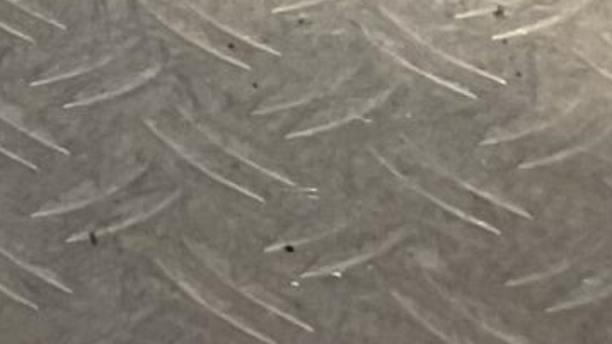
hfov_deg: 7.7
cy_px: -1192
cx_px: -1534
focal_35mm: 225
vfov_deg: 4.7
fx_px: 3652
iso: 16
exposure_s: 1/509
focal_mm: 3
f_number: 1.8
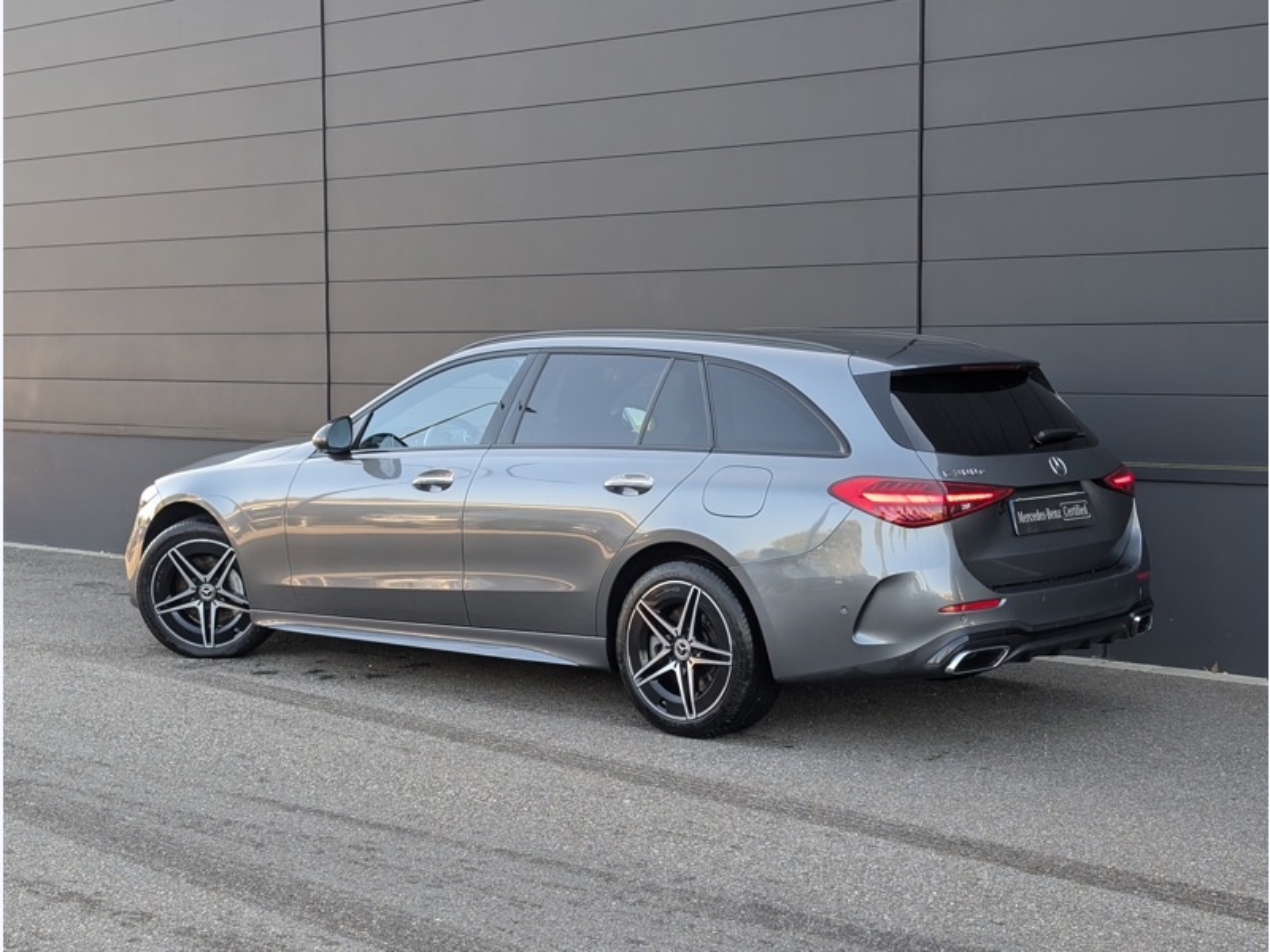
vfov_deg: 29.7
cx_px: 635
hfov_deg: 38.9
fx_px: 1798
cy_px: 476
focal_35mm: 49
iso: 127
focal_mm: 6.9
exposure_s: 1/454
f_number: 1.68
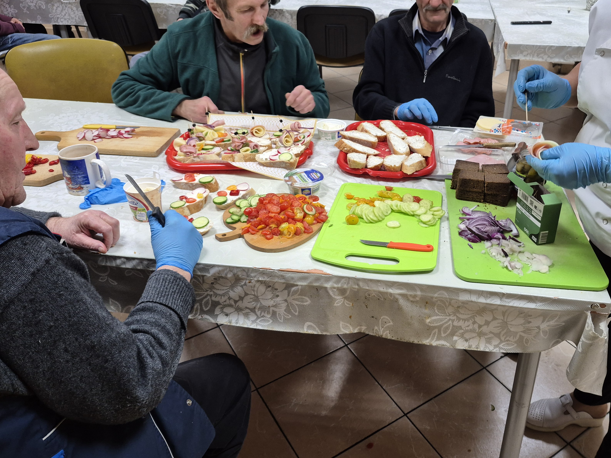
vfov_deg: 47.8
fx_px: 512
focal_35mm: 29
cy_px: 173
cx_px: 370
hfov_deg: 61.1
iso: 250
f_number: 1.8
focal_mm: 5.4
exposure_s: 1/100
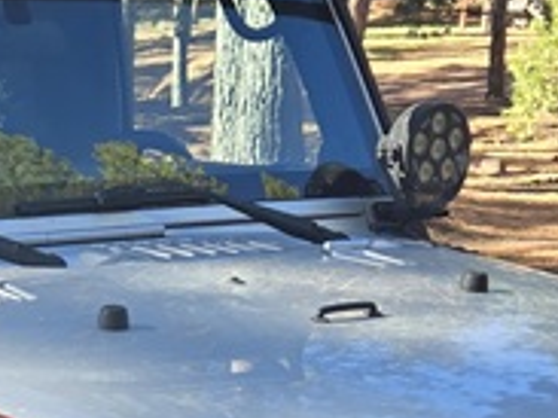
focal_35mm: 126
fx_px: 2030
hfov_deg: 15.3
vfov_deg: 11.2
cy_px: 656
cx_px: -46
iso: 25
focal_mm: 5.4
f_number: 1.8
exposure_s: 1/203
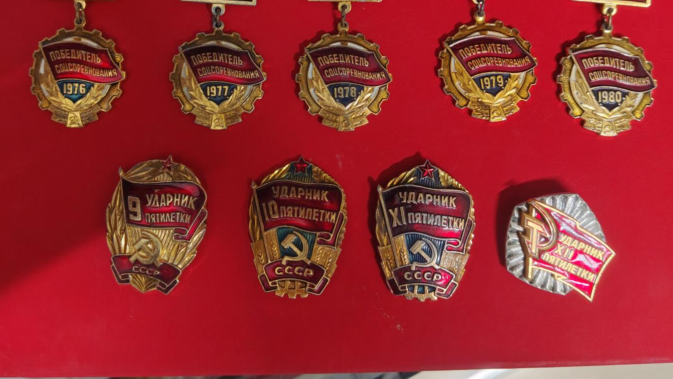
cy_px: 69
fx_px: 678
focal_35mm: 38
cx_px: 336
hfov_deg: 52.8
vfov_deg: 30.3
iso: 471
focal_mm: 4.84
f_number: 1.88
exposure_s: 1/33.3
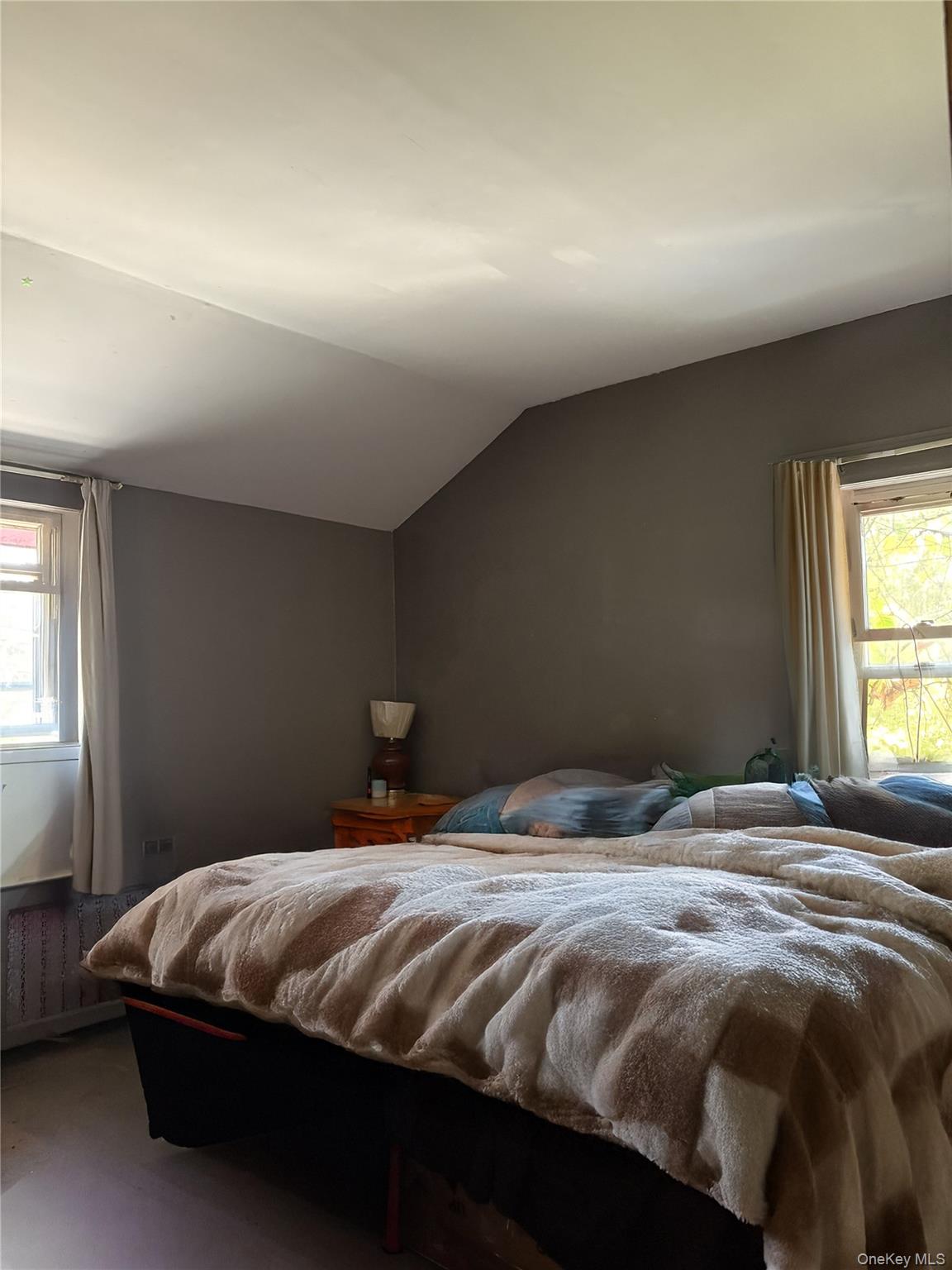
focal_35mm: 26
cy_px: 635
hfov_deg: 53.1
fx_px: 953
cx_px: 476
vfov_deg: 67.3
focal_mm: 5.96
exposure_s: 1/54
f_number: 1.6
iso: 500
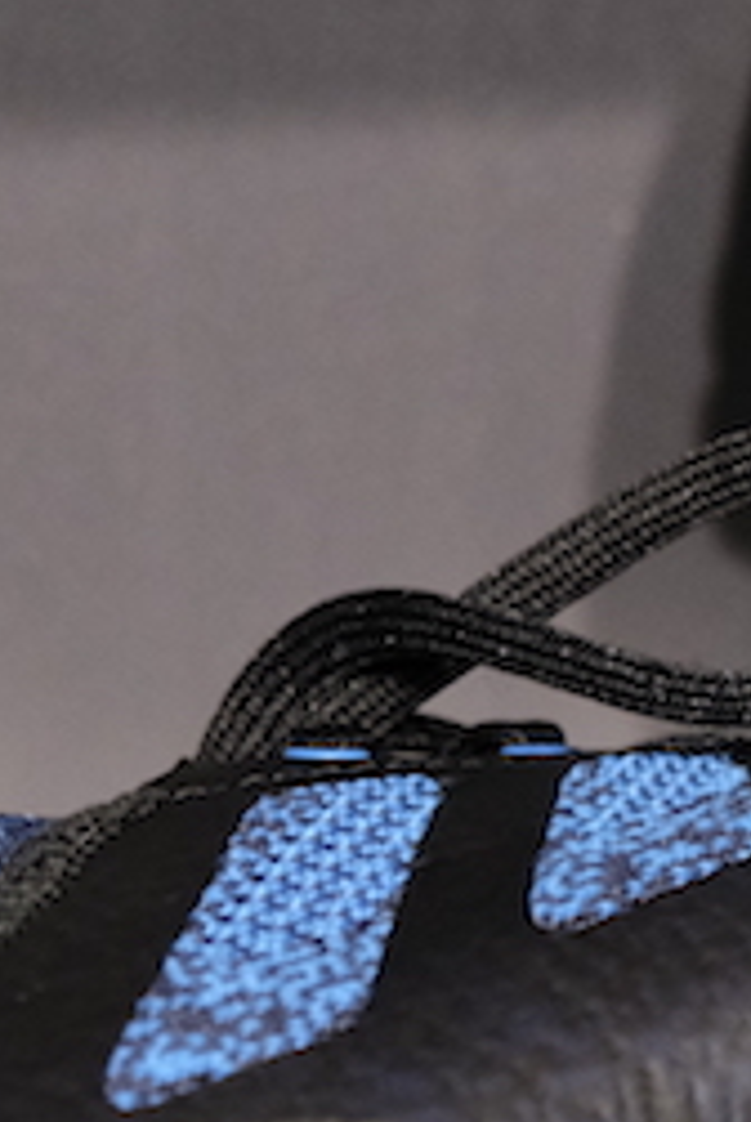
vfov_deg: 10.1
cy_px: 554
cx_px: 1851
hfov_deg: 6.4
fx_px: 6334
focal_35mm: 203
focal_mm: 34.3
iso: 2500
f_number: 3.6
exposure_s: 1/150
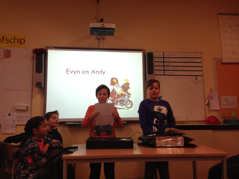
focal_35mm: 33
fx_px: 228
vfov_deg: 42.9
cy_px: 90
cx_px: 120
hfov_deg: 55.4
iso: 50
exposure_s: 1/30
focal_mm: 4.12
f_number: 2.4
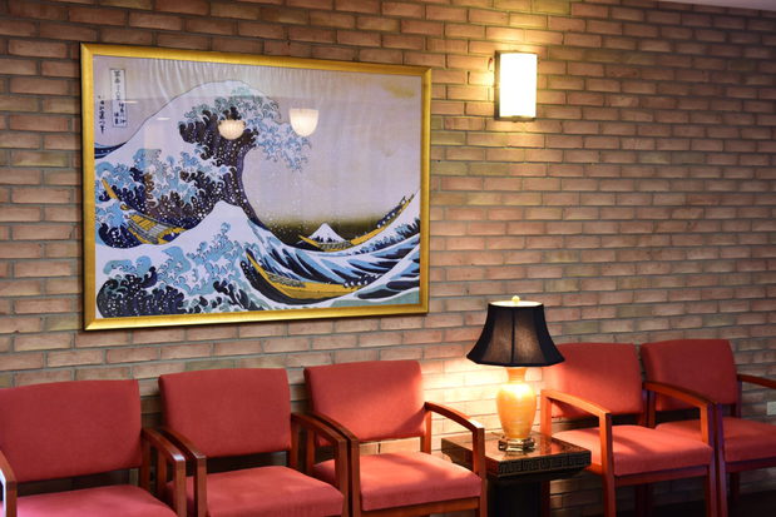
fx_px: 1121
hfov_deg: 38.2
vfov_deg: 26.0
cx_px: 388
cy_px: 258
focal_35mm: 52
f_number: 5
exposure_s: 1/50
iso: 2000
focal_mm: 52
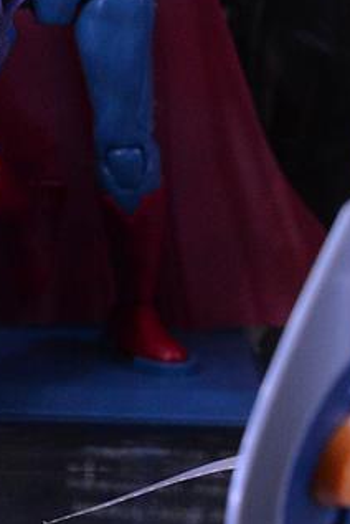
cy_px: 279
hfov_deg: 7.1
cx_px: -262
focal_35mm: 189
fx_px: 2750
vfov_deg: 10.9
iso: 3200
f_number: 9
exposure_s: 1/100
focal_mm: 50
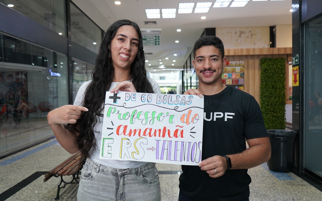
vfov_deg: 41.8
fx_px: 263
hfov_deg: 62.9
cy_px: 103
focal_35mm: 30
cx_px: 160
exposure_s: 1/160
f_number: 4
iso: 2000
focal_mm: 29
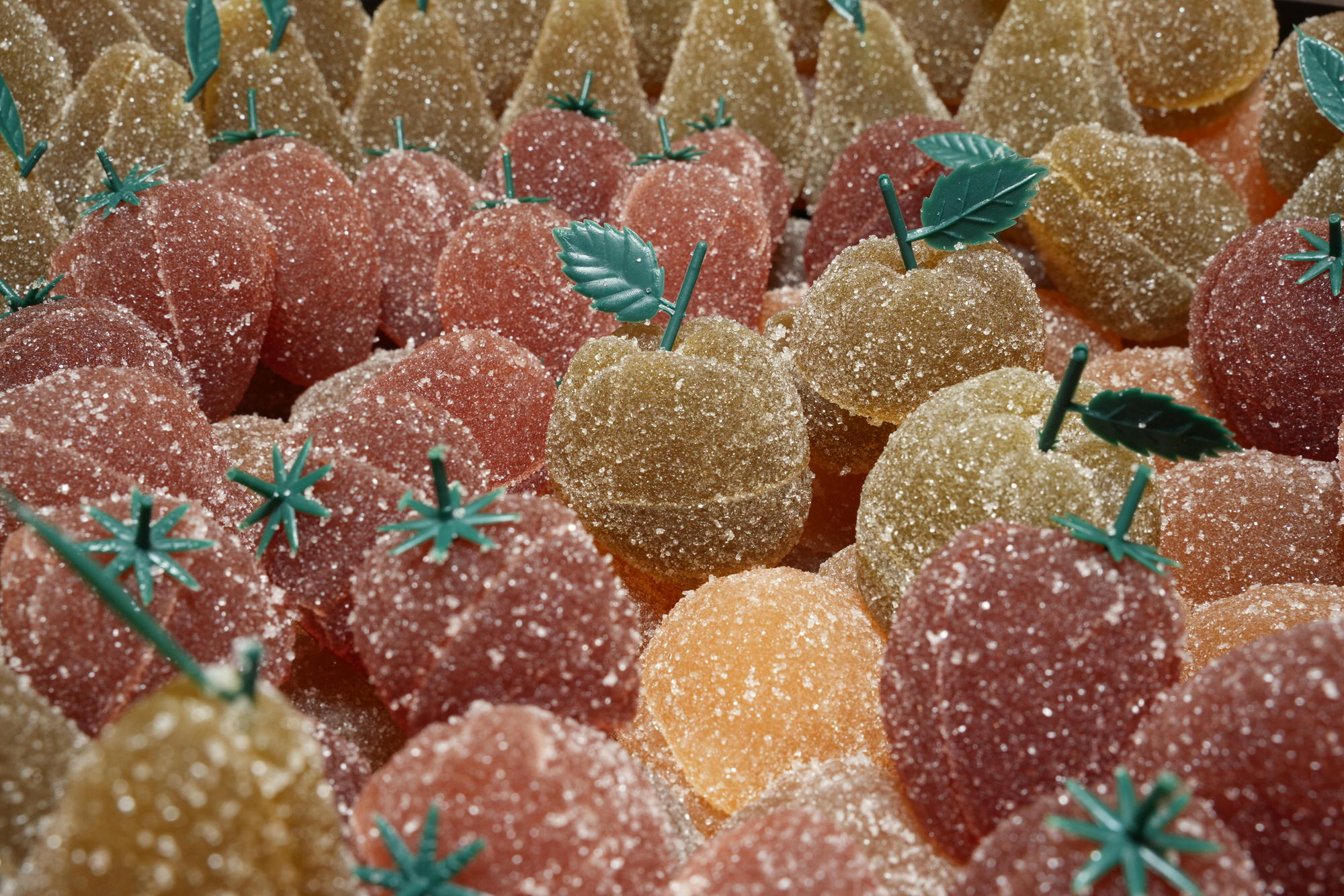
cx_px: 672
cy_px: 448
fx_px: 1695
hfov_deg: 43.3
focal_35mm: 45
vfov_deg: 29.6
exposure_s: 1/160
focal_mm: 45.4
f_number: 14
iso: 640
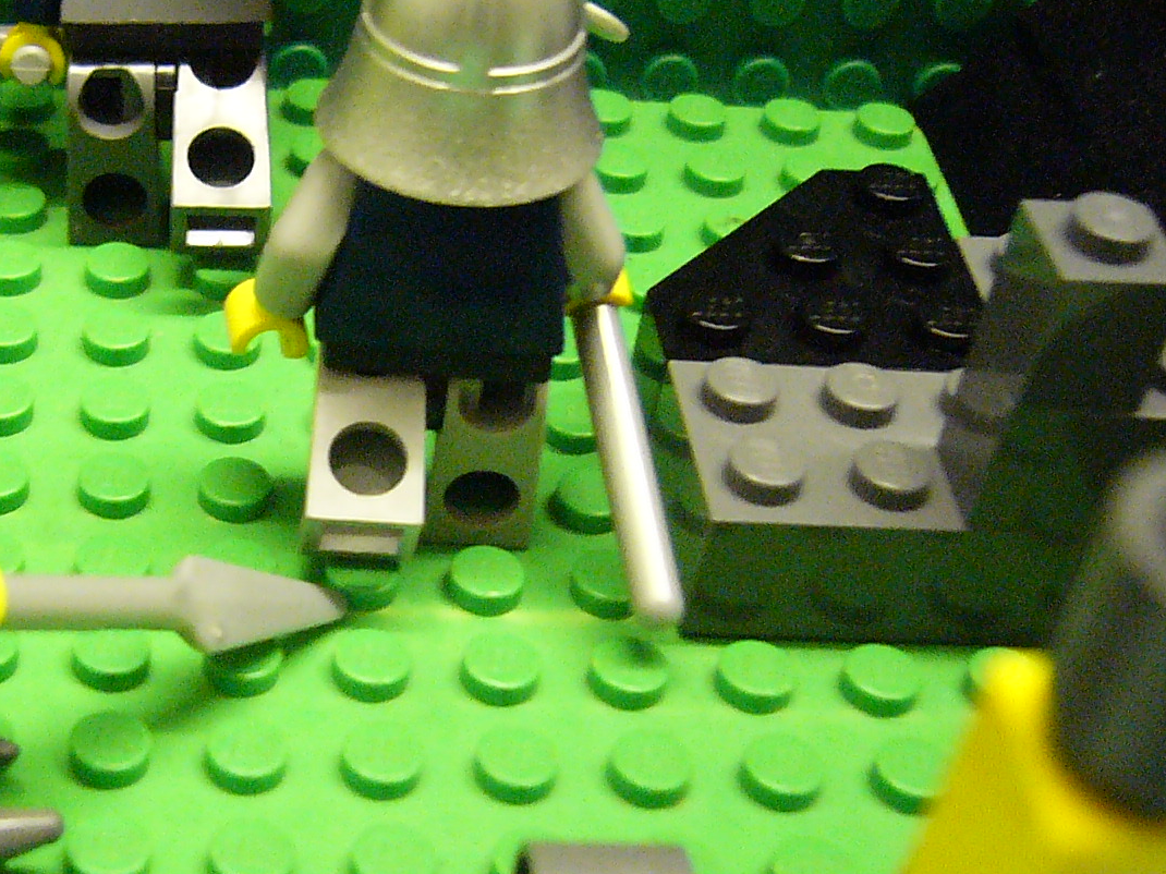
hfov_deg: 28.0
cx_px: 129
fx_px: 2256
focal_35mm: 67
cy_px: 388
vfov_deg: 21.9
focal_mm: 5.8
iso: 400
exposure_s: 1/15
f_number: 2.8
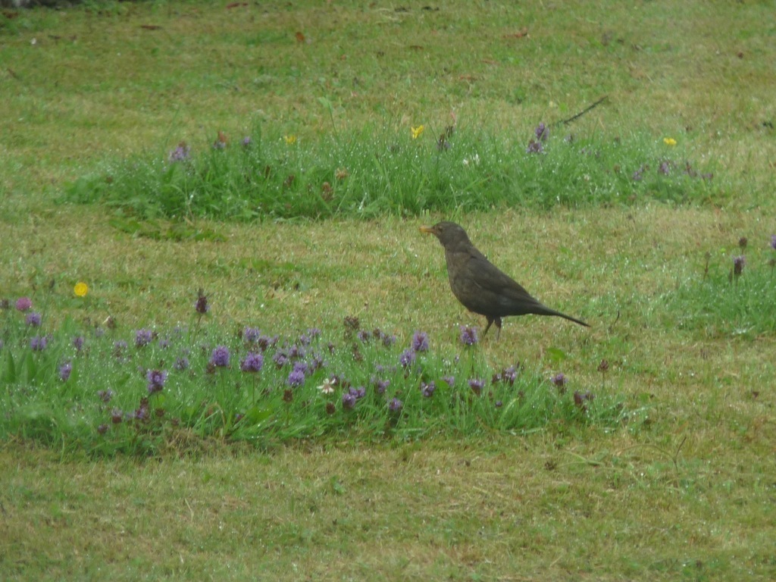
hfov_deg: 2.9
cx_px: 388
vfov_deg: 2.1
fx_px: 15513
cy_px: 291
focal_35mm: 692
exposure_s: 1/160
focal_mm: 86.4
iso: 100
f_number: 4.4
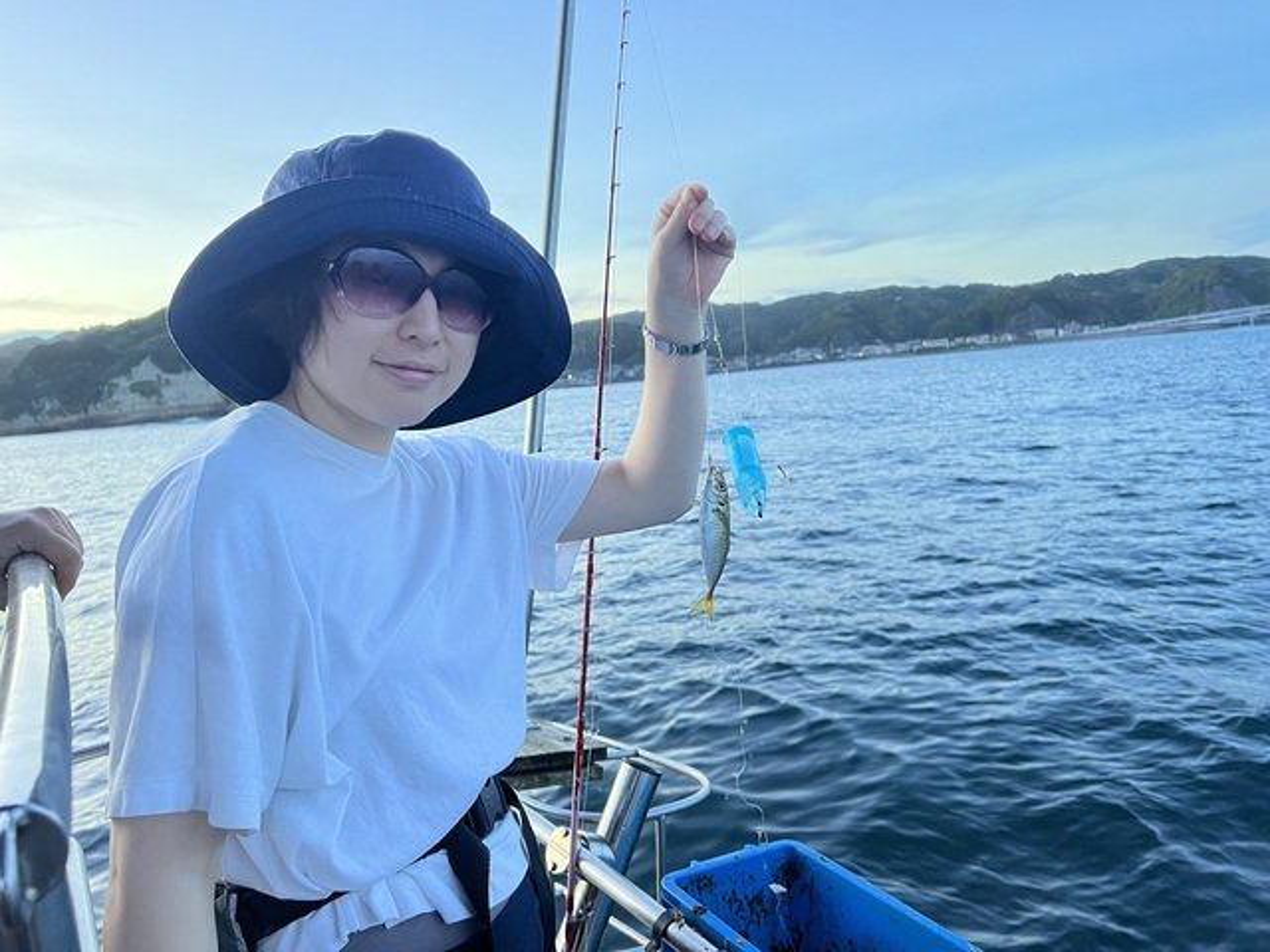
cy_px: 476
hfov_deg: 67.3
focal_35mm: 26
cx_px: 635
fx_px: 954
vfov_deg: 53.1
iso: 200
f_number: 1.5
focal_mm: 5.7
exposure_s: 1/60
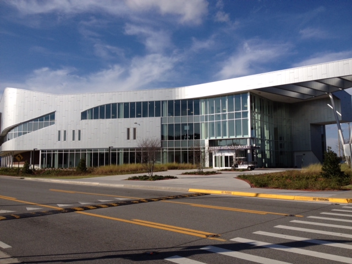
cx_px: 176
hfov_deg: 52.6
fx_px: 356
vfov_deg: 40.7
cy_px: 132
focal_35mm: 35
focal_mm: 4.28
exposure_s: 1/2907
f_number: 2.4
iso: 50
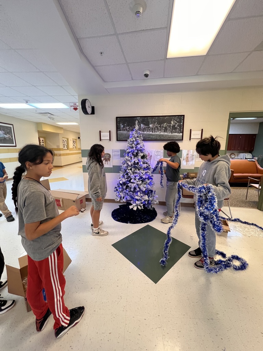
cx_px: 132
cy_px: 176
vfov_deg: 106.2
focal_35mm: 13
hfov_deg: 89.9
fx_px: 132
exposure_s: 1/120
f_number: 1.8
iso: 250
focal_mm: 1.57
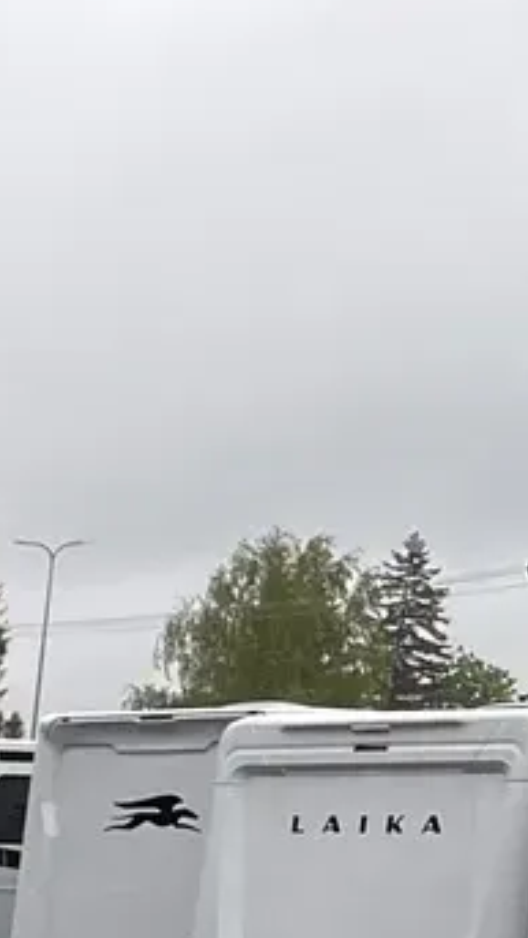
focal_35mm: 132
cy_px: 1542
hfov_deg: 7.1
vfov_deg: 14.7
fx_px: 3285
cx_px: -1502
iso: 50
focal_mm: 5.1
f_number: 1.6
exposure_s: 1/577
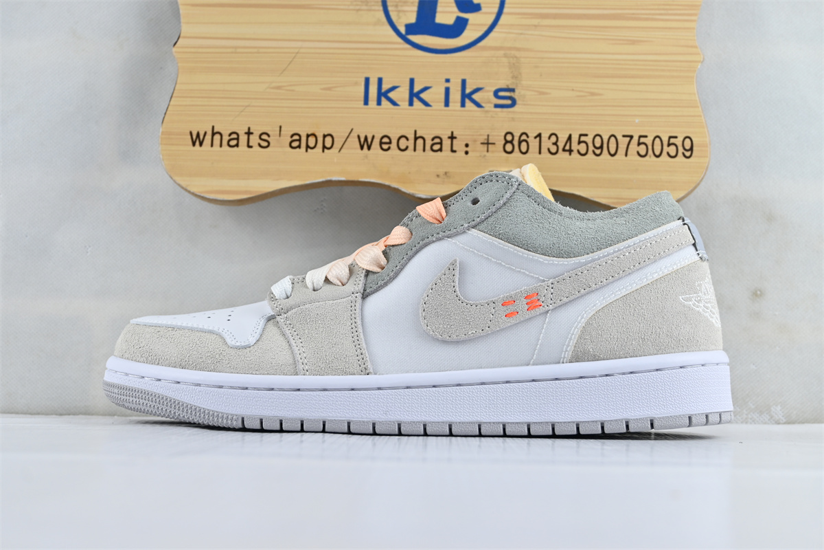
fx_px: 1167
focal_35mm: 51
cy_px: 275
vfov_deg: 26.5
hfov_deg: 38.9
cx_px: 412
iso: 100
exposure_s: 1/40
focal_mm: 34
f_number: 5
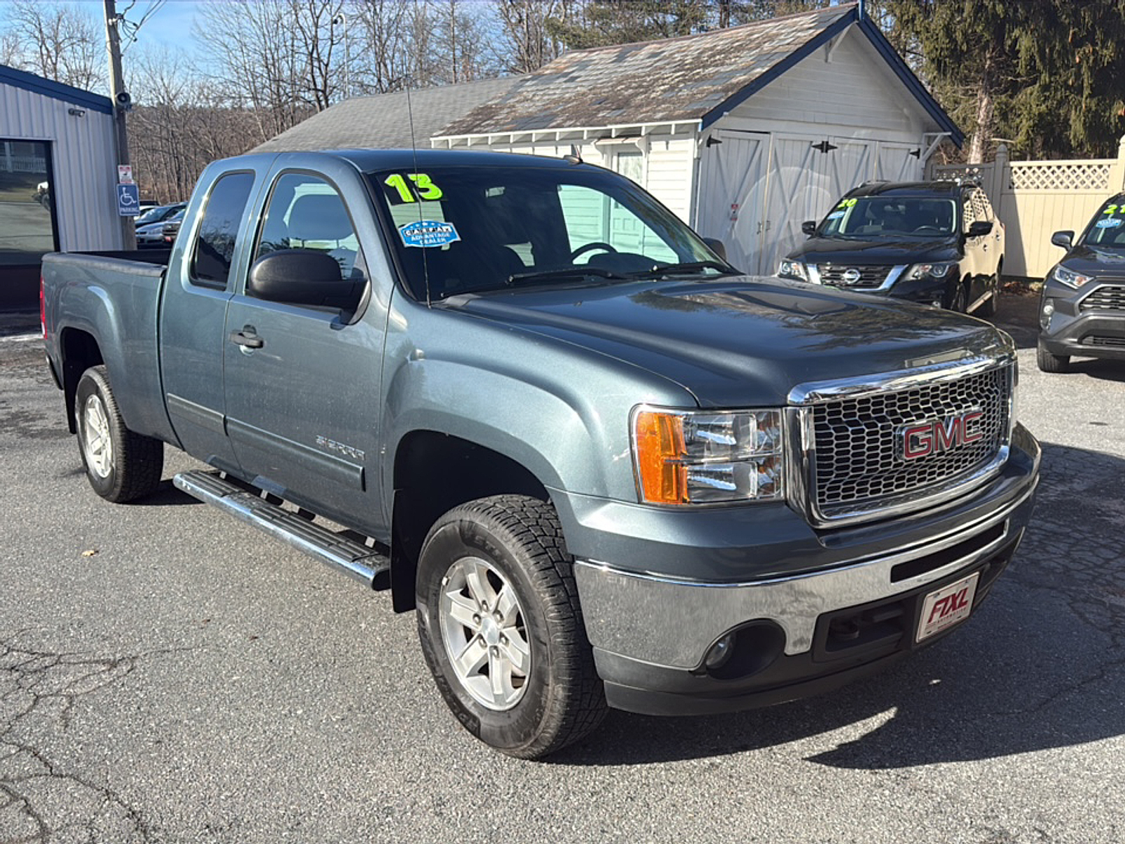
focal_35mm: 25
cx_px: 562
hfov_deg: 69.4
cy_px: 422
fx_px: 812
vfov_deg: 54.9
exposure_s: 1/2703
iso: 80
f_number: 1.78
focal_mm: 6.76
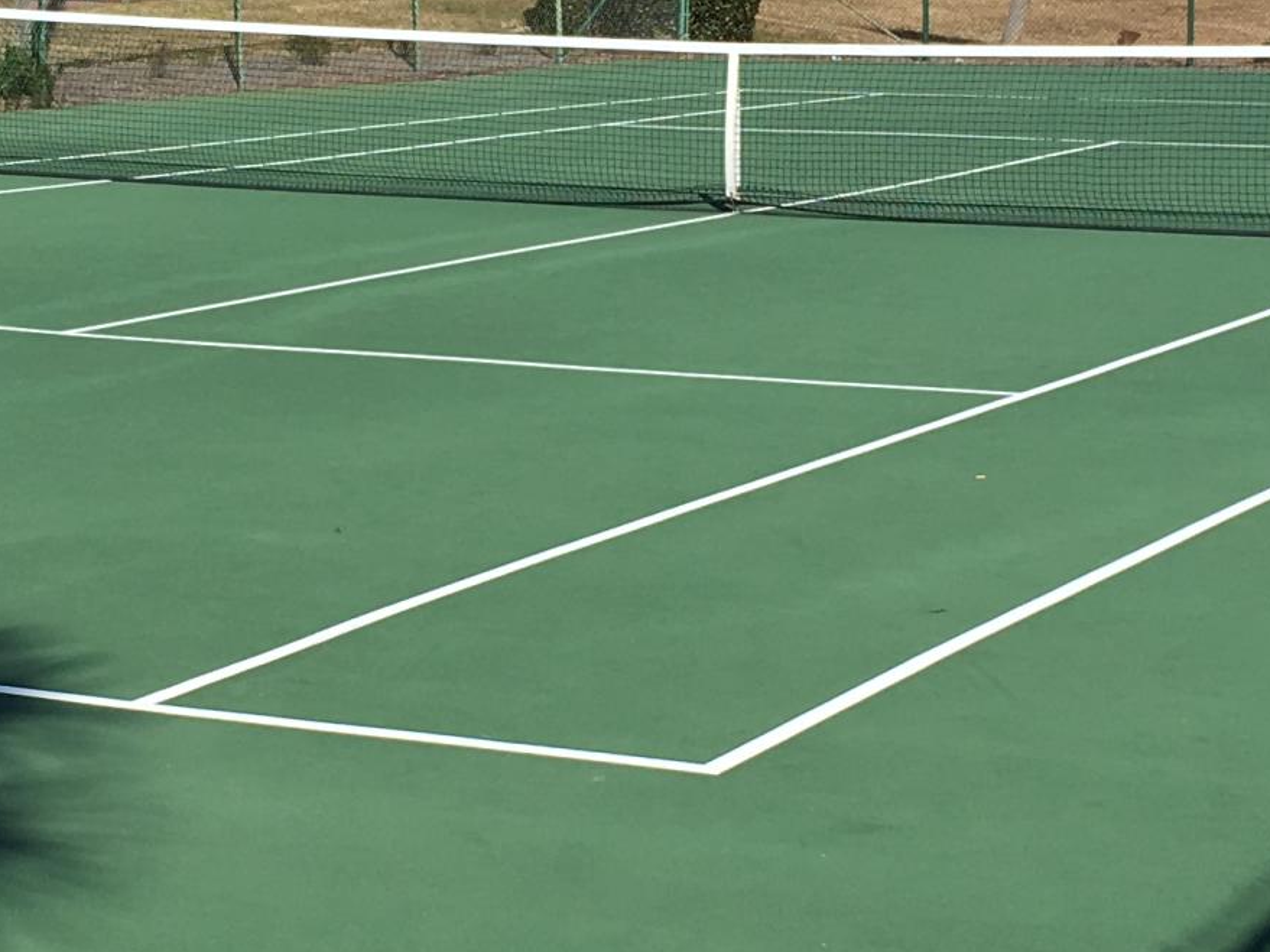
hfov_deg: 19.8
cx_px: 519
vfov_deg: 14.9
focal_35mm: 99
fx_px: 3632
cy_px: 257
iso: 25
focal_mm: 4.15
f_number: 2.2
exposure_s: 1/1972
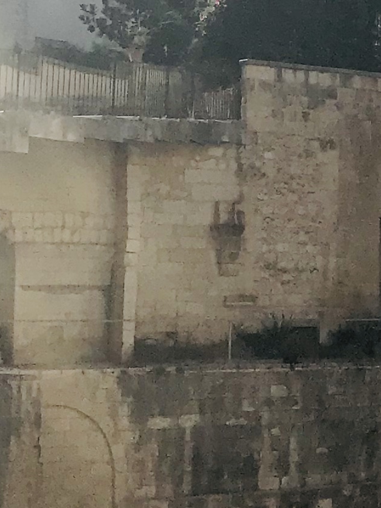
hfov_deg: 10.1
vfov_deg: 14.6
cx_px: 781
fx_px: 1981
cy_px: 212
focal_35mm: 135
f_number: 1.8
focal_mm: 3.99
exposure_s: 1/4566
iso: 20
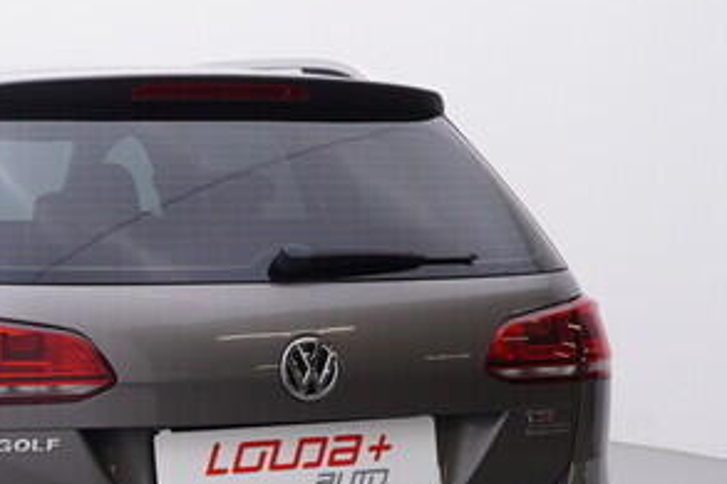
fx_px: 1589
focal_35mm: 79
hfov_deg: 23.8
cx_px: -107
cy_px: 417
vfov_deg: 17.1
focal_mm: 15
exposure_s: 1/80
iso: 200
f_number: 5
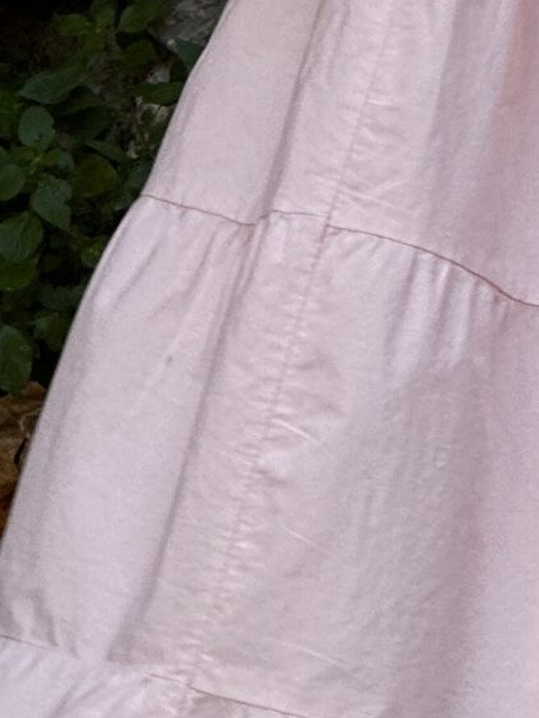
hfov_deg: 4.2
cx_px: 892
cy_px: -182
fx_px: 7308
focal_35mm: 352
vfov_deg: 5.6
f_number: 2.8
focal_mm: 9
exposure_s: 1/121
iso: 40
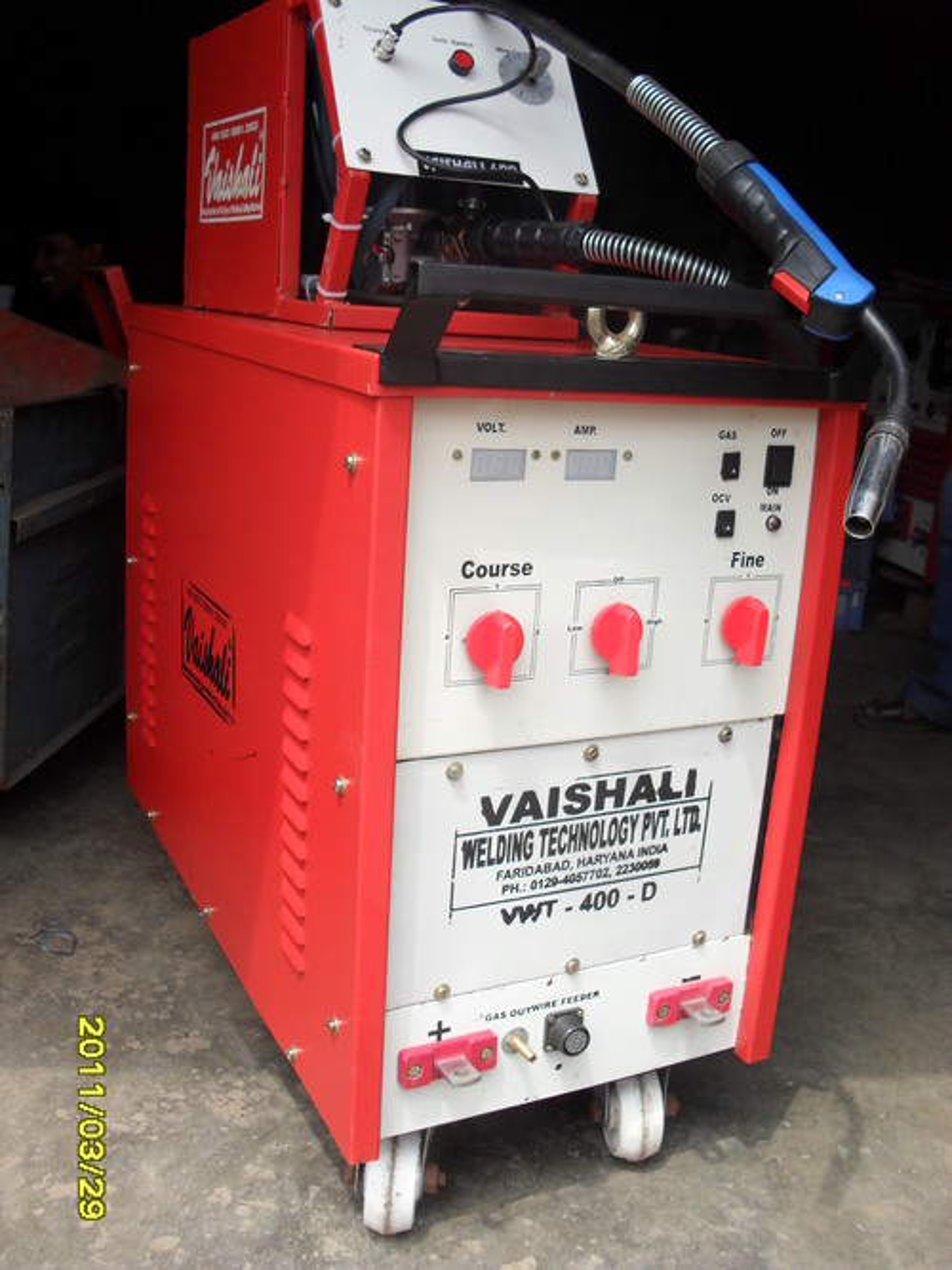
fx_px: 1284
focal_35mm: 35
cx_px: 476
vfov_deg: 52.6
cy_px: 635
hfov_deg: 40.7
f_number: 3.2
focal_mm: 6.3
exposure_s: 1/350
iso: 100
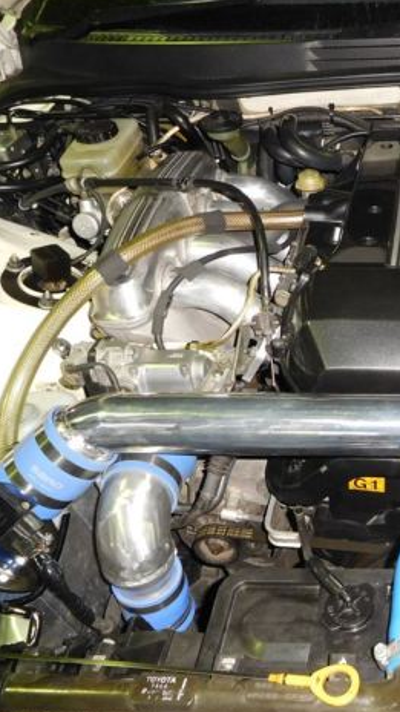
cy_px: 358
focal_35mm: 37
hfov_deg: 29.4
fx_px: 698
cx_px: 420
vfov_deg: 54.0
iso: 400
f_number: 3.4
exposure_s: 1/30
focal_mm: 4.5
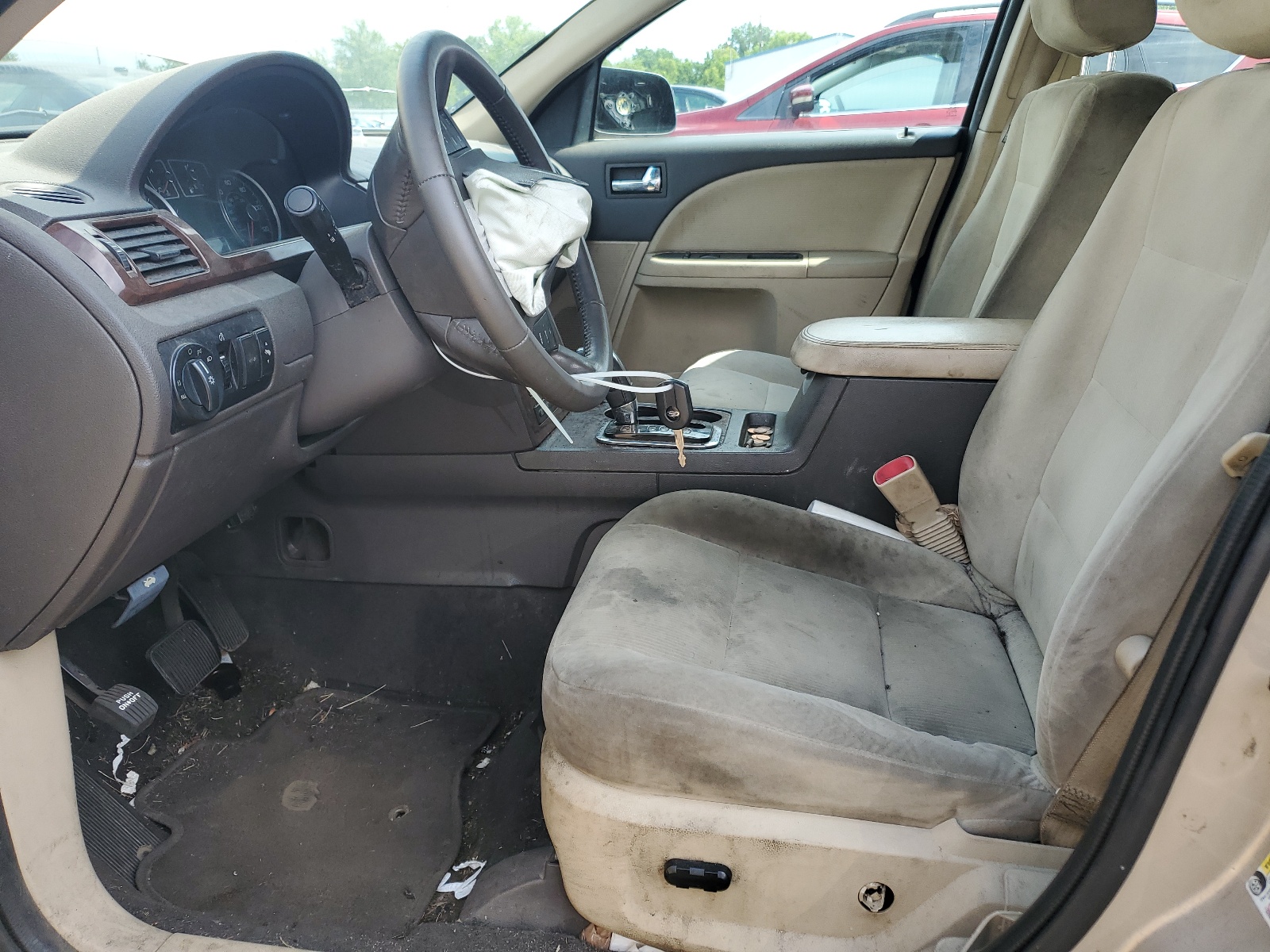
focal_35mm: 26
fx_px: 954
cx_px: 635
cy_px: 476
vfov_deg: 53.1
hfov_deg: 67.3
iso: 50
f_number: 1.5
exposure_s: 1/500
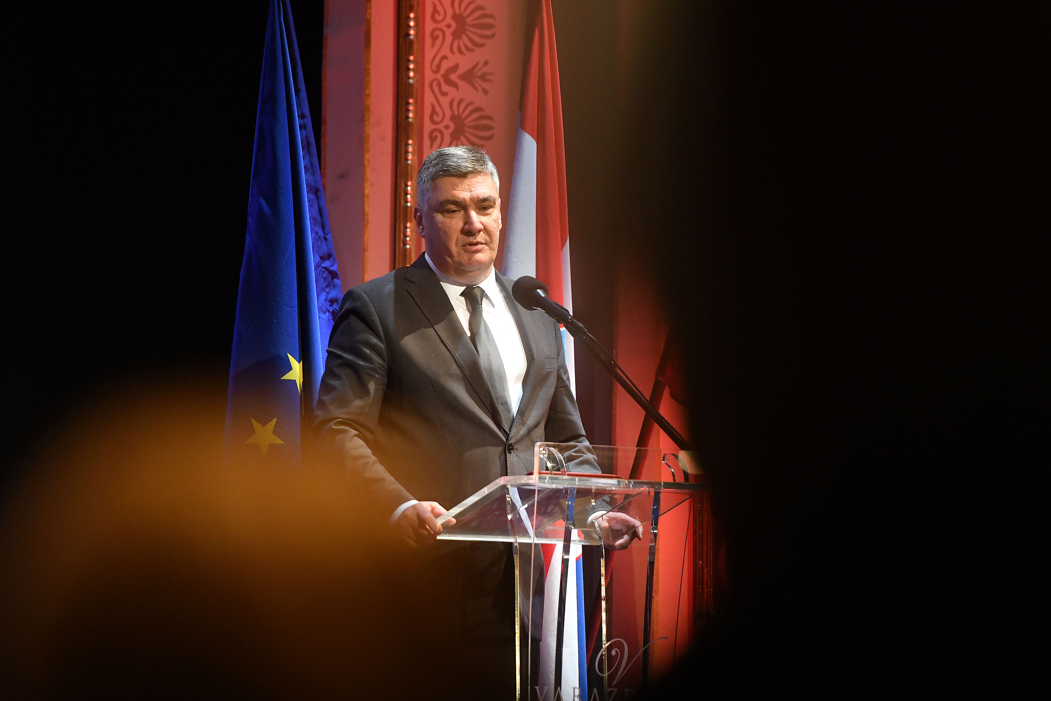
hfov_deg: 9.2
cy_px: 391
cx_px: 494
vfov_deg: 6.1
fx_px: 6539
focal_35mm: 224
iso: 2500
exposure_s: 1/125
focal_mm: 200
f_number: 4
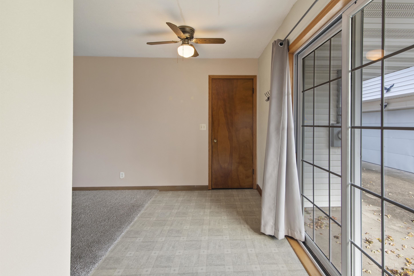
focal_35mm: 17
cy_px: 130
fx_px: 196
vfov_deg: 70.4
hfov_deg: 93.1
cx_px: 220
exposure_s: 1/10
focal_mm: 16
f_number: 6.3
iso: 320
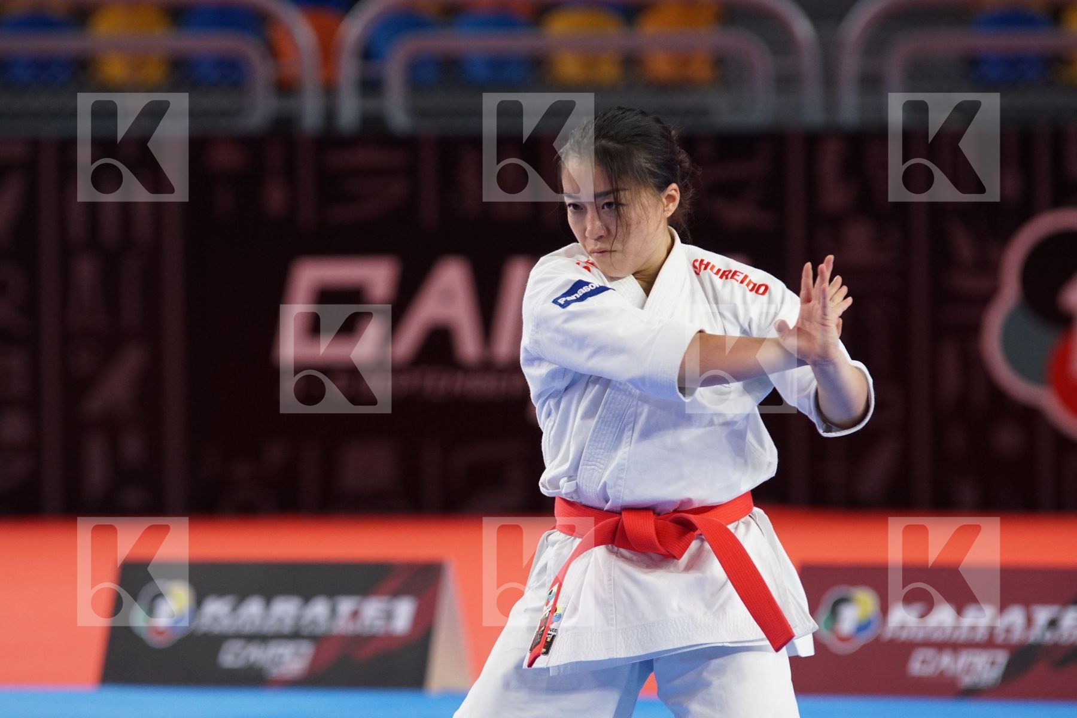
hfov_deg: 7.6
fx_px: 8077
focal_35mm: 270
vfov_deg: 5.1
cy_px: 359
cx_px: 538
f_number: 3.2
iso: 800
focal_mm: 180
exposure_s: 1/400
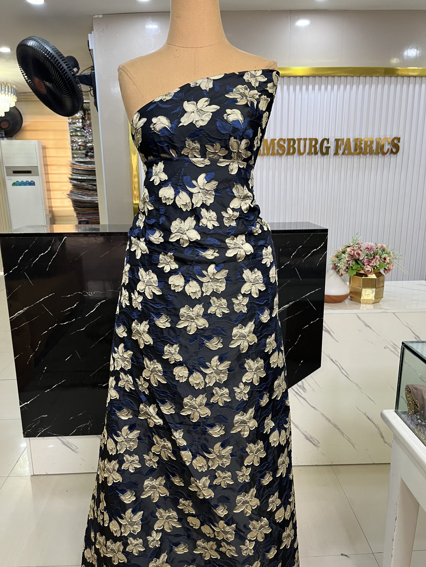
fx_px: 427
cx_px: 213
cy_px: 284
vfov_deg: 67.3
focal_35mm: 26
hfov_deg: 53.1
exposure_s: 1/55
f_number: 1.6
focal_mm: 5.1
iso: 100
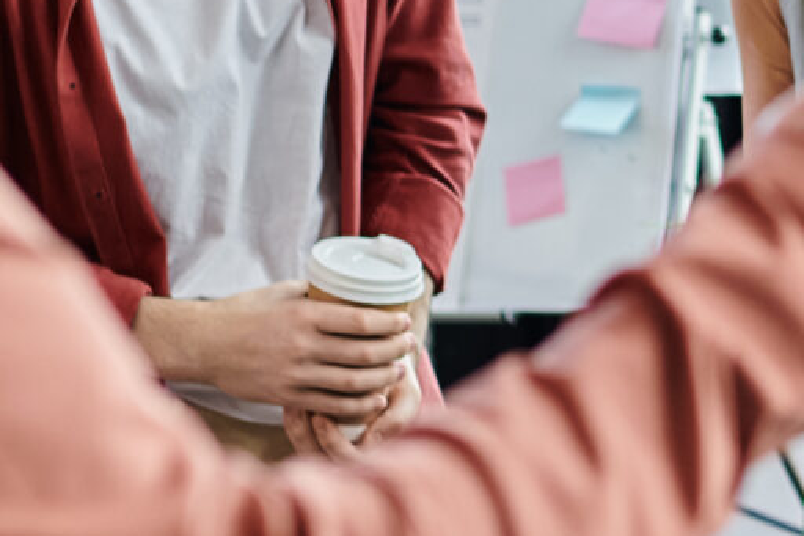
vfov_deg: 7.8
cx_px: 1244
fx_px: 3907
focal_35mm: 175
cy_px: -152
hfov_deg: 11.2
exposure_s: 1/200
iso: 400
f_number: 2.8
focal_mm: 35
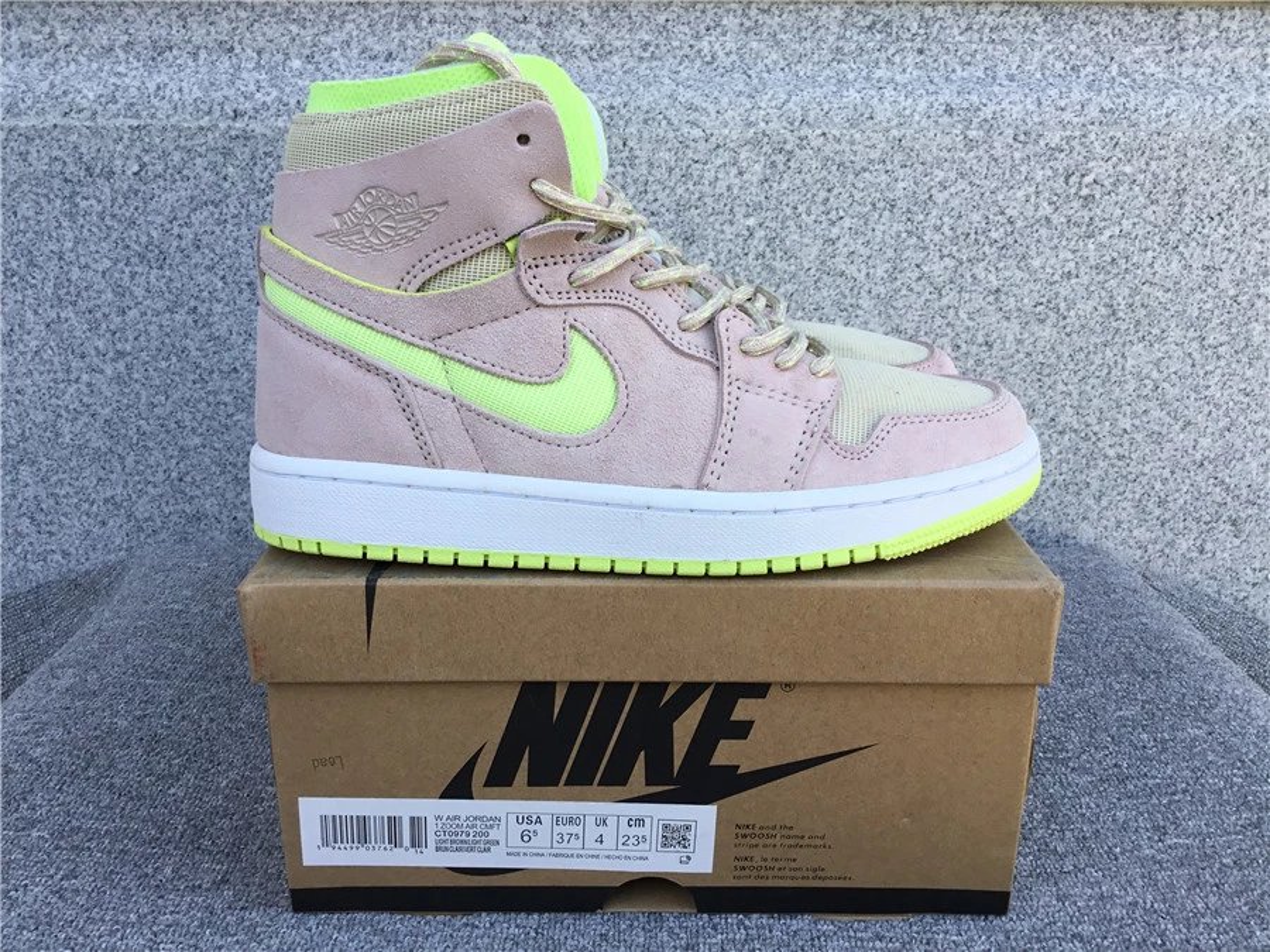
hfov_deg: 58.4
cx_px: 635
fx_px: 1137
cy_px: 476
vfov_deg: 45.4
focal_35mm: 31
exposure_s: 1/259
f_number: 2.4
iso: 25
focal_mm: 3.3
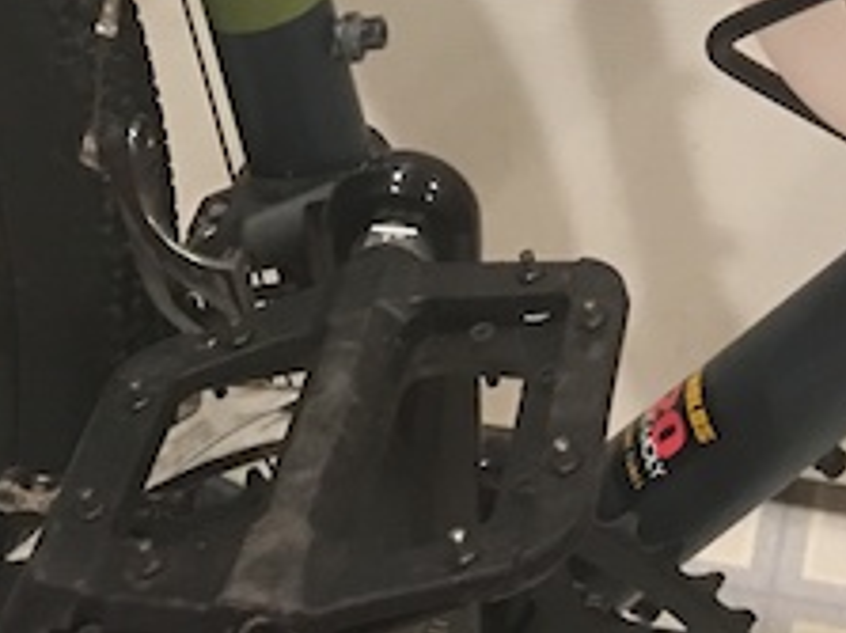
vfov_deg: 12.9
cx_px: 869
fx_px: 2540
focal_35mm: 104
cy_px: -497
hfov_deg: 18.4
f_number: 2.2
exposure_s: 1/8
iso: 80
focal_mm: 4.15
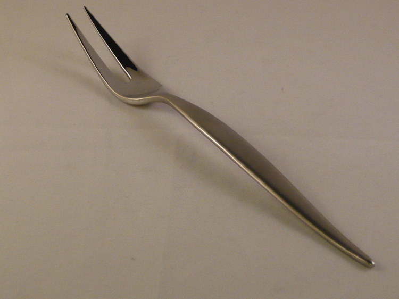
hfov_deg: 18.7
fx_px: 1210
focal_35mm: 105
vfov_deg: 14.1
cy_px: 150
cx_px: 200
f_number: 4.5
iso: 200
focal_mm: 11.1
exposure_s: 1/50
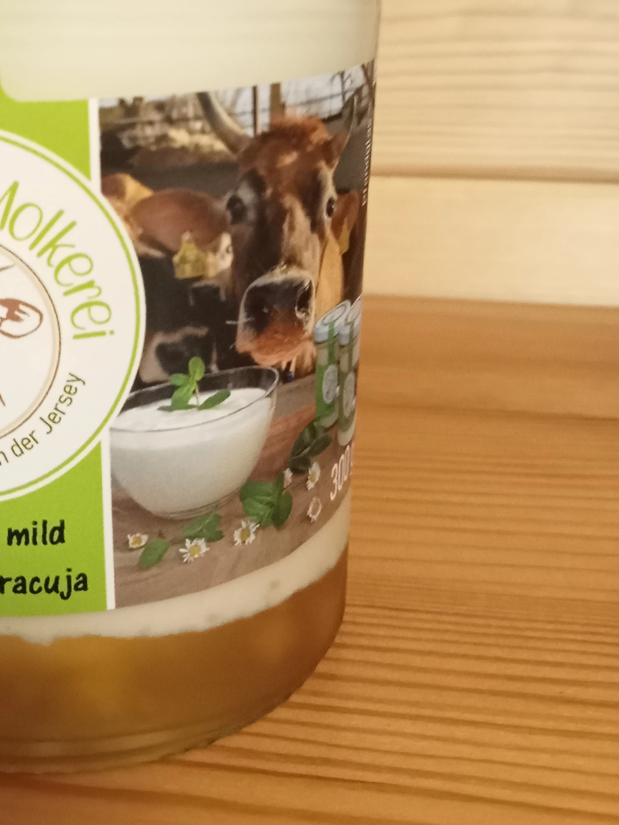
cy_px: 148
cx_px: 93
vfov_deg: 35.5
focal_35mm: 52
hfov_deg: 27.3
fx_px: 1240
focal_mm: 3.46
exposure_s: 1/25
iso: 1113
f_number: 2.2
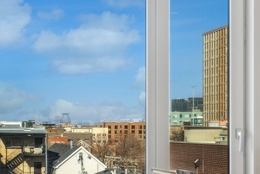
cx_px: -75
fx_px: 723
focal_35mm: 100
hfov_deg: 18.9
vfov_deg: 13.6
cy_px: 140
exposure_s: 1/40
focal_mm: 22
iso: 200
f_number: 8
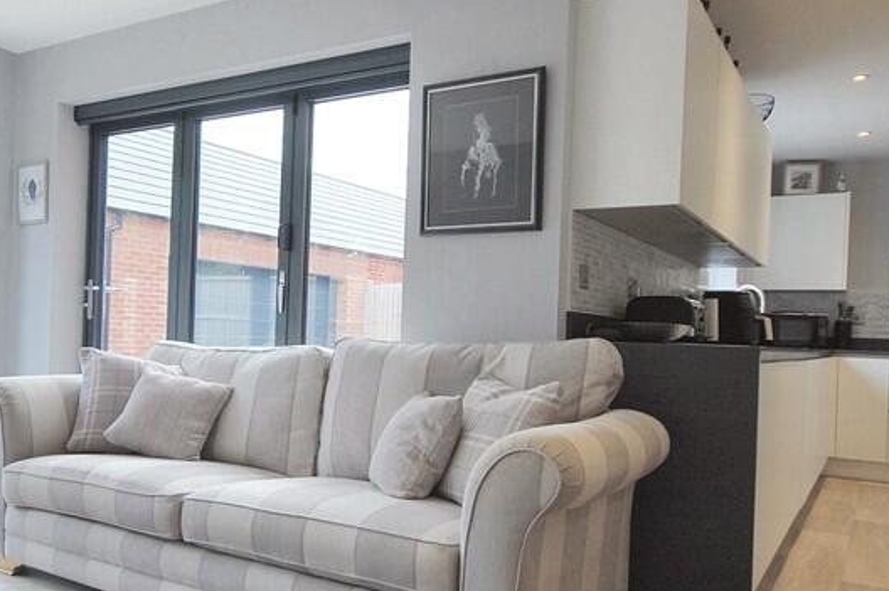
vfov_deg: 39.3
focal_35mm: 33
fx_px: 826
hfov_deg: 55.3
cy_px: 327
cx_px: 290
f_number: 4.5
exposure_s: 1/80
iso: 200
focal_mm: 11.5
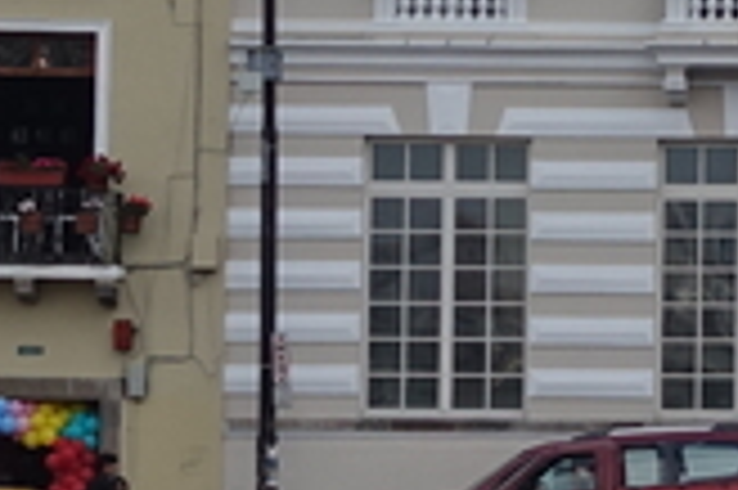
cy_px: -254
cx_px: 1354
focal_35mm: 406
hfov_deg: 5.0
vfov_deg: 3.4
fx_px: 8315
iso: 125
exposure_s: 1/160
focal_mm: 18.89
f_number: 4
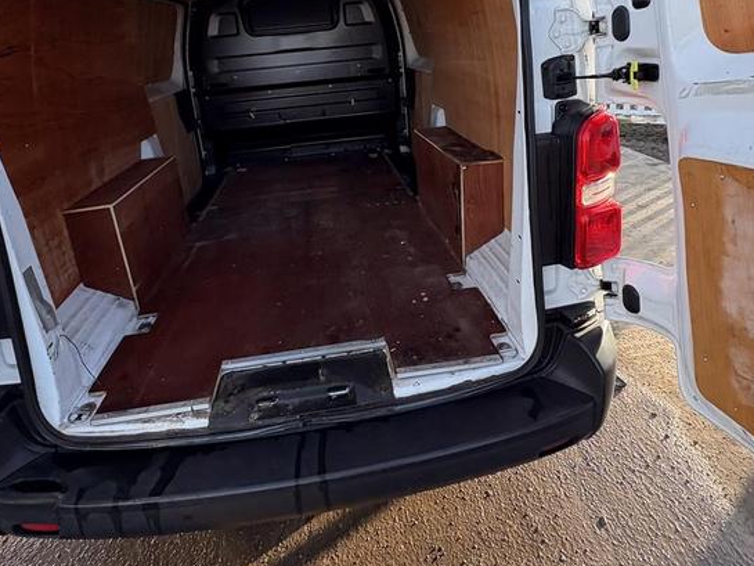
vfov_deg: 56.9
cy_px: 165
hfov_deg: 73.9
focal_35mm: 23
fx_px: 501
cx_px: 368
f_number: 2.2
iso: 64
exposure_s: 1/165
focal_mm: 2.22
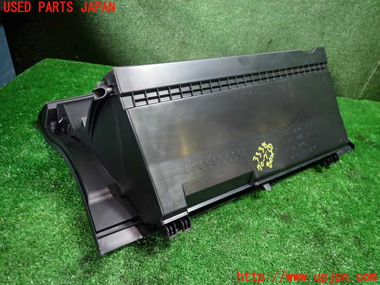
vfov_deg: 54.9
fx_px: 274
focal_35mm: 25
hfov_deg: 69.4
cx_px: 190
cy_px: 142
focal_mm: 4.5
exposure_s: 1/30
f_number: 2
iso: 250
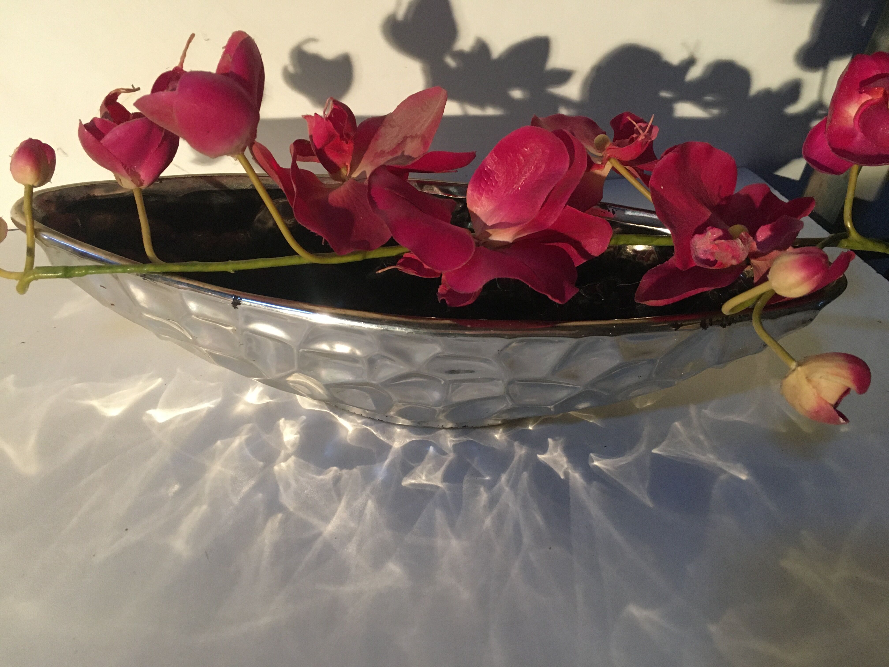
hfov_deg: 61.7
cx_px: 444
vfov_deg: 48.2
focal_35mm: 29
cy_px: 334
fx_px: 745
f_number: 2.2
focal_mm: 4.15
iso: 250
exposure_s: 1/33
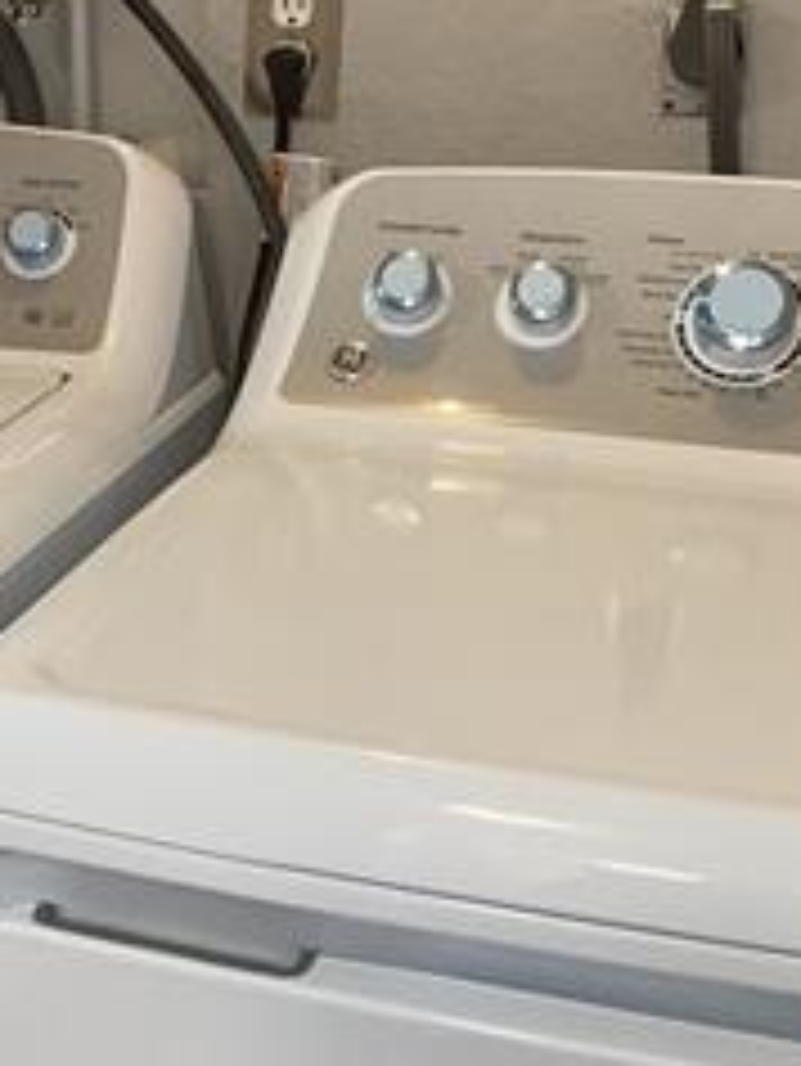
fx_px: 2898
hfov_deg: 15.6
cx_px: 144
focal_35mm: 94
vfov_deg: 20.7
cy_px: 823
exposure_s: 1/60
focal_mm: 3
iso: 100
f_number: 1.8
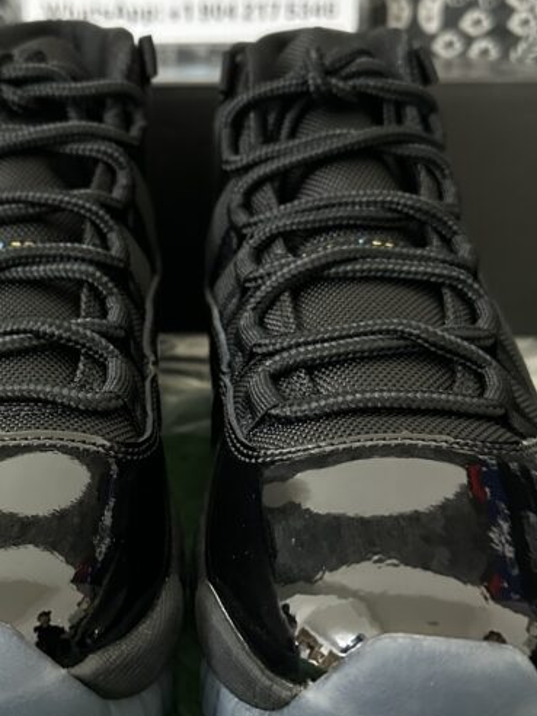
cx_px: 163
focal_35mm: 50
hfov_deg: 28.8
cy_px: 364
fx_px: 1034
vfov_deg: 38.2
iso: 1000
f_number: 1.78
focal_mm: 6.86
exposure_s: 1/40
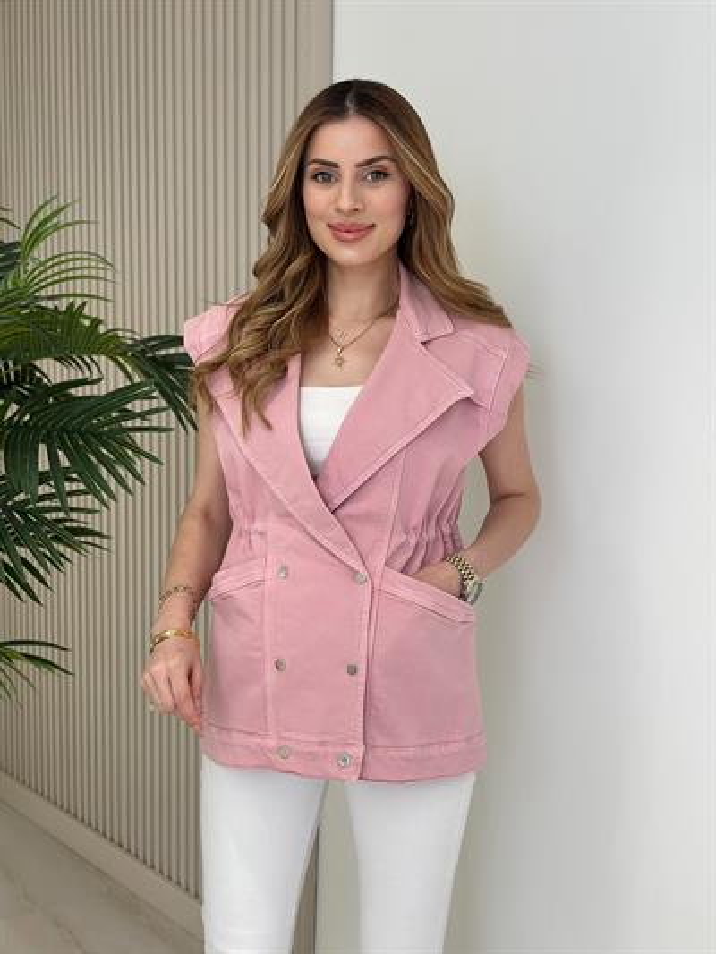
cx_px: 358
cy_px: 477
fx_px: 1323
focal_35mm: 48
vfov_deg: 39.6
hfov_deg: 30.3
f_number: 1.78
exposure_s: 1/366
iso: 80
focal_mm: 6.86
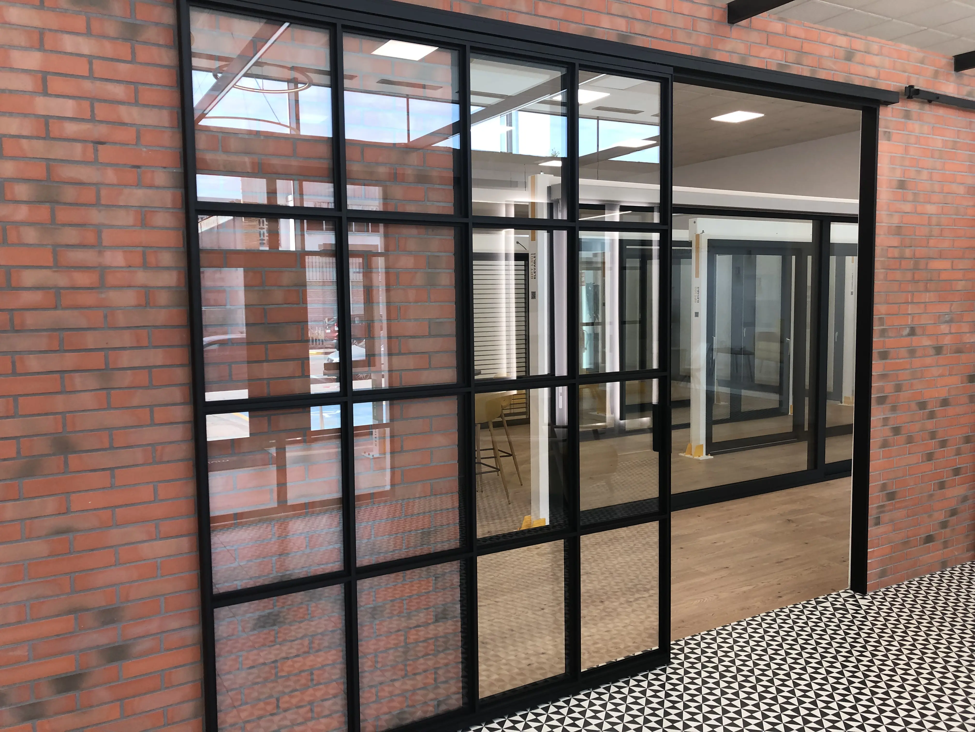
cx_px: 488
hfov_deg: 63.4
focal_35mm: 28
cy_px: 366
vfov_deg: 49.7
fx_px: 789
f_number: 1.8
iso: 32
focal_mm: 4
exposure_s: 1/50
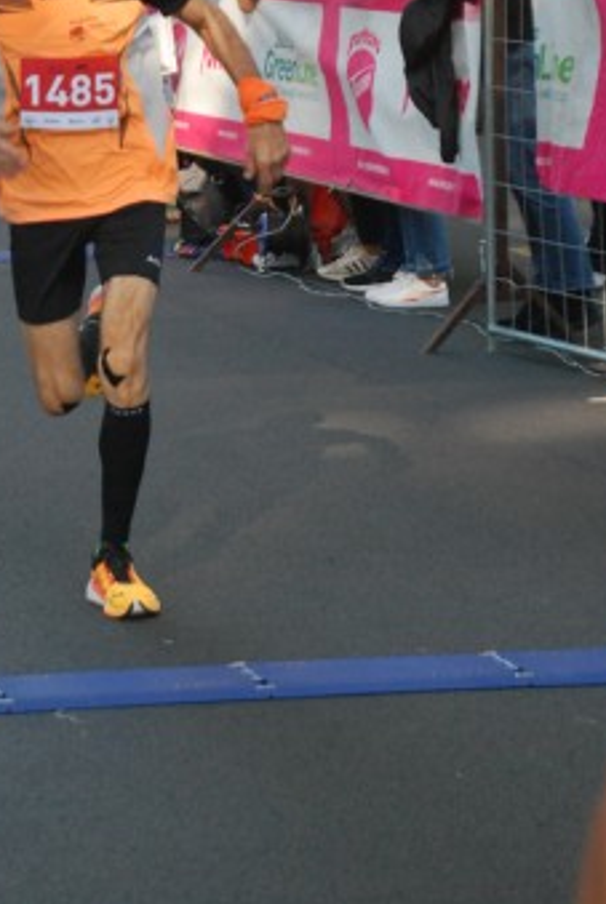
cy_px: 219
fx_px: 4682
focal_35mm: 186
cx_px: 116
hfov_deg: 7.4
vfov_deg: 11.0
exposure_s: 1/250
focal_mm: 70
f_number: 5.6
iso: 1000
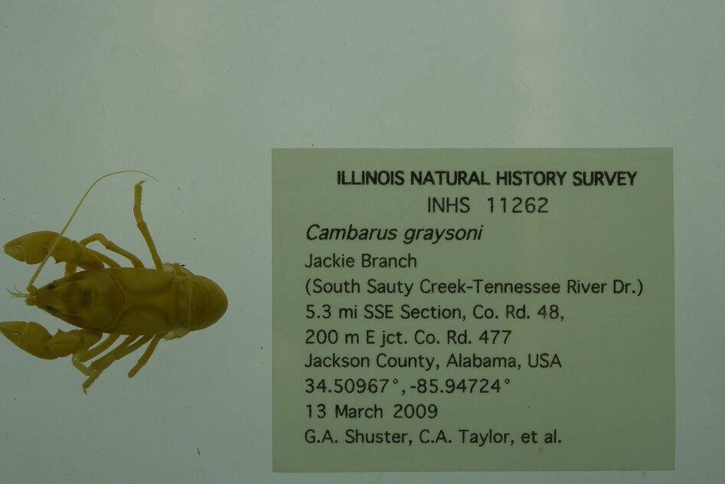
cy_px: 231
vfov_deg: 18.0
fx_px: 1531
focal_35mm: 76
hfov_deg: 26.6
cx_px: 374
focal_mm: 60
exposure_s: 1/160
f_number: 10
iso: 100
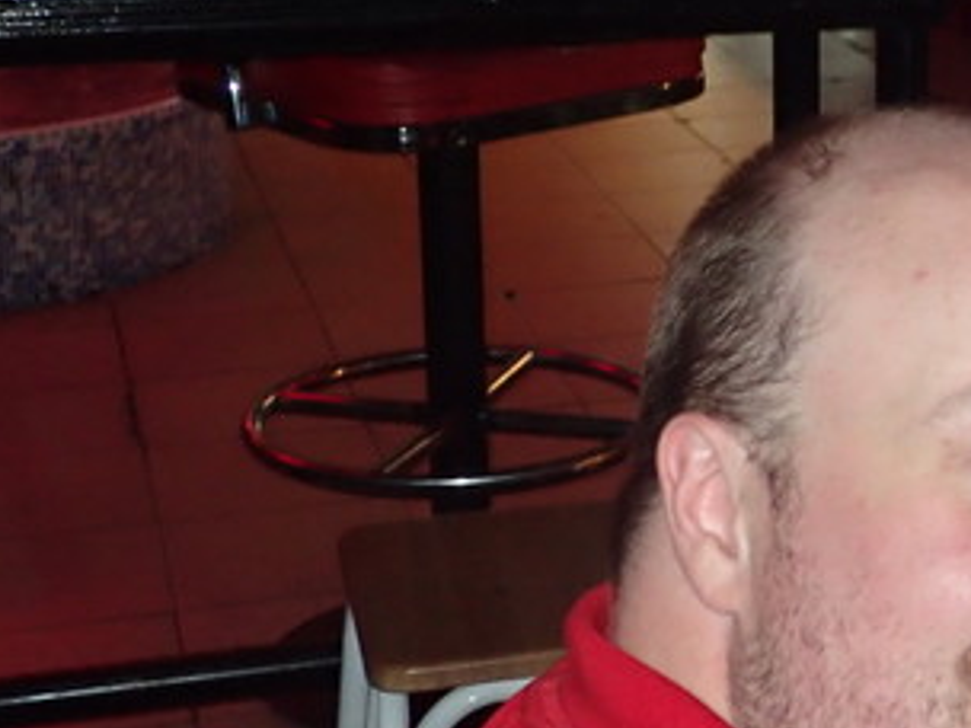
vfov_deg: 16.1
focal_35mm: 92
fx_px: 2581
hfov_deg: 20.4
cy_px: 307
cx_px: 1057
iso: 400
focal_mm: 6.42
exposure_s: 1/30
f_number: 2.6
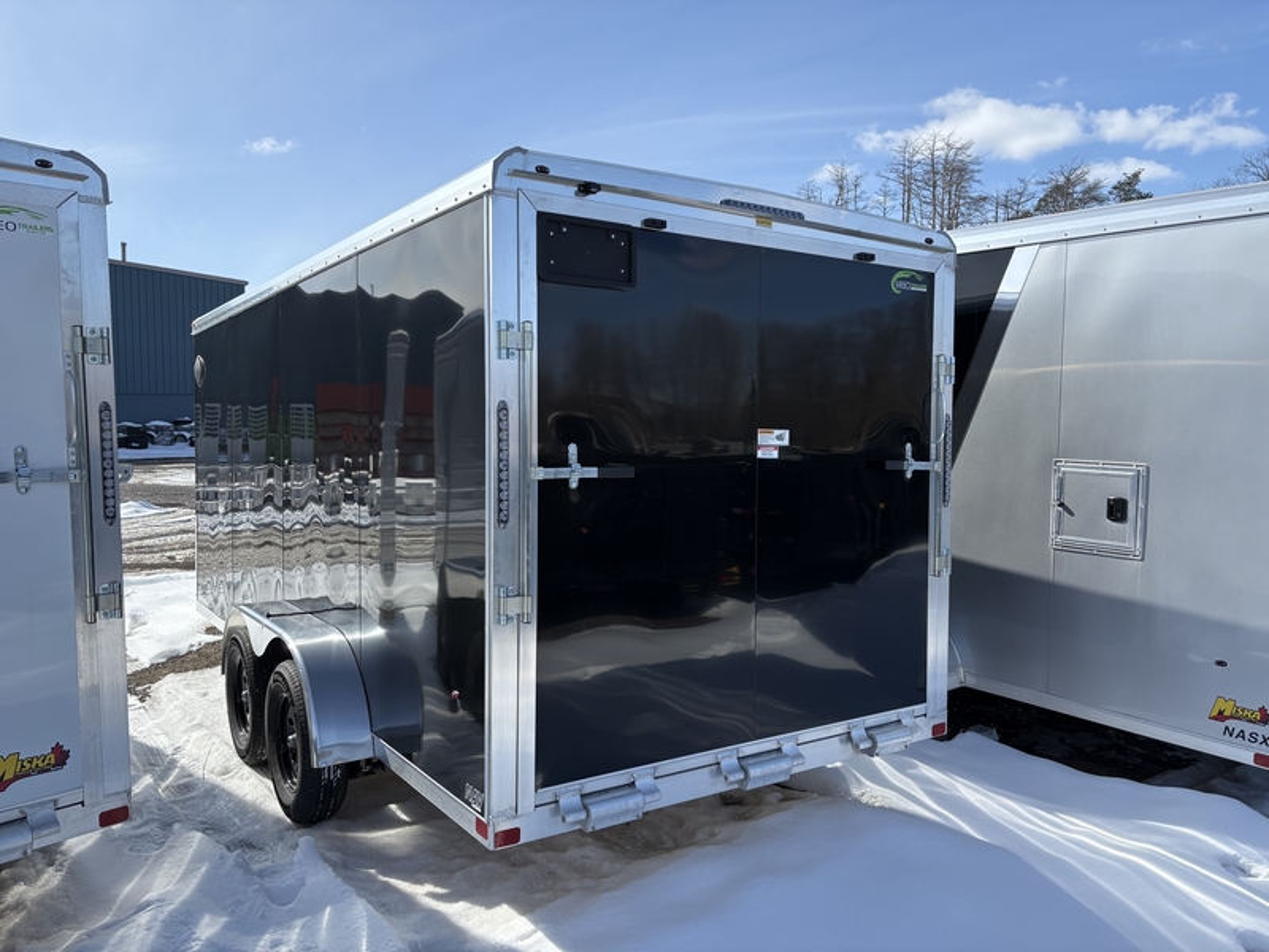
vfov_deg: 53.1
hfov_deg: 67.3
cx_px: 634
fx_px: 953
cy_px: 476
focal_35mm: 26
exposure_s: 1/3125
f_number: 1.6
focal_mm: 5.96
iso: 50
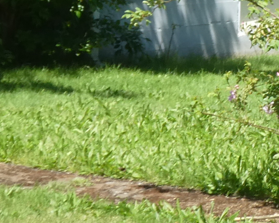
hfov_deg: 6.7
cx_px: 281
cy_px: -119
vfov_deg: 5.3
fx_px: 2386
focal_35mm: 289
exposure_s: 1/320
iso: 80
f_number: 4.1
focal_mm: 9
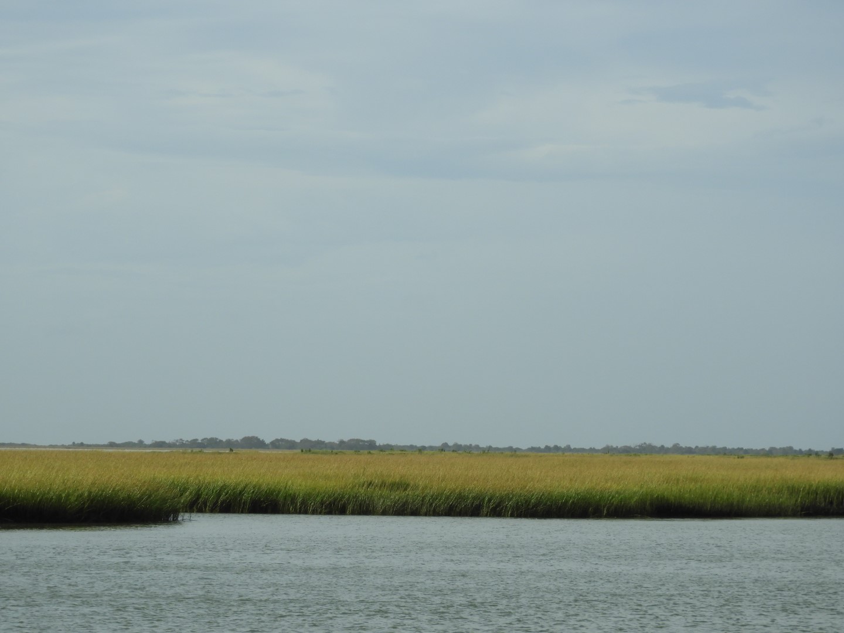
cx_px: 422
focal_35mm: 200
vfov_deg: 7.4
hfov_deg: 9.9
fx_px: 4876
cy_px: 316
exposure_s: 1/800
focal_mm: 35.8
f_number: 5.3
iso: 100
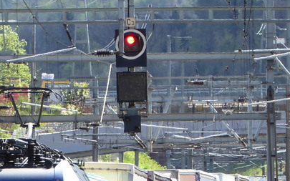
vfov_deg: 1.3
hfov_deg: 2.1
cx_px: -19
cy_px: 238
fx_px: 7768
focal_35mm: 983
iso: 80
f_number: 5.7
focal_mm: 50.5
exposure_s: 1/100
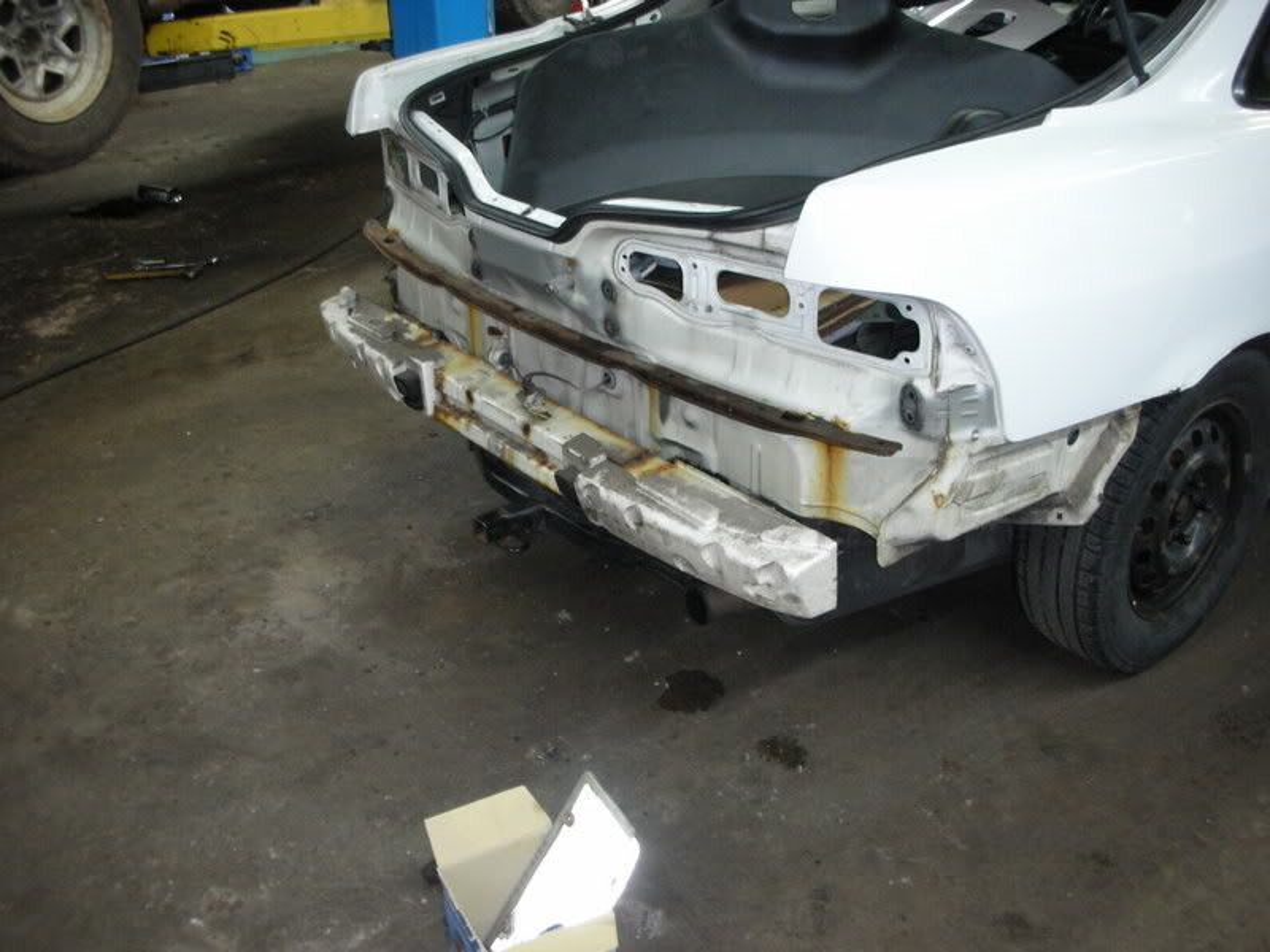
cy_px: 476
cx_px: 635
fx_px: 1284
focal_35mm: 35
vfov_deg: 40.7
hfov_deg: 52.6
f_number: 3
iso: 200
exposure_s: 1/9.1
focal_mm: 5.8
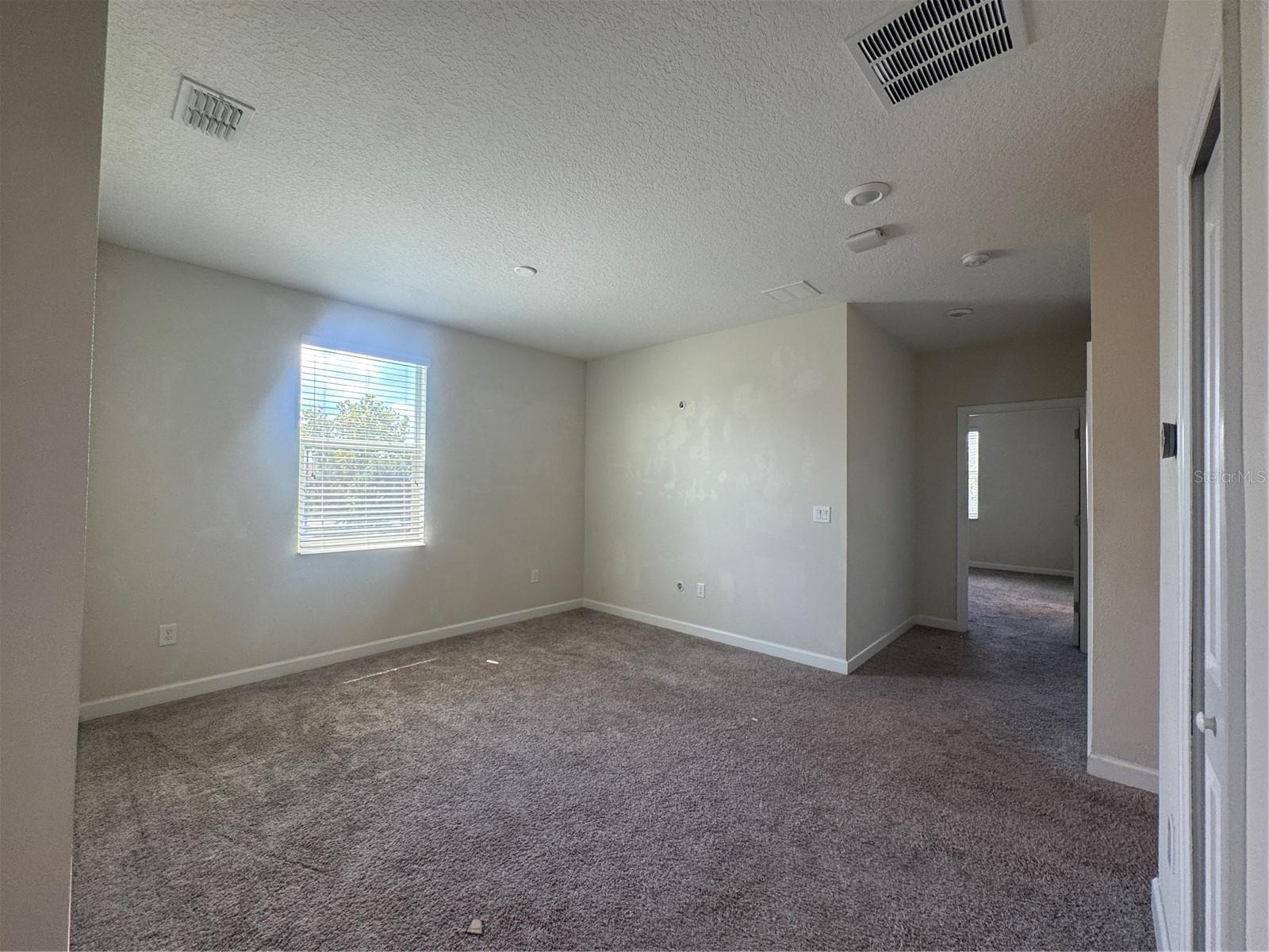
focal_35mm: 14
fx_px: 513
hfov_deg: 102.1
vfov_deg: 85.7
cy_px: 476
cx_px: 634
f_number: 2.2
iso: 125
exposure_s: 1/120
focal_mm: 2.22
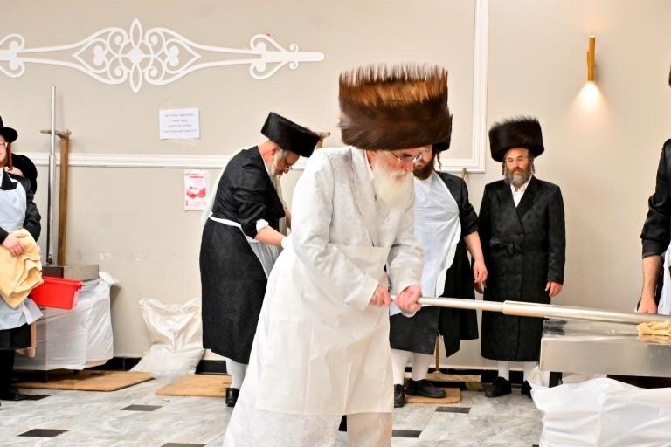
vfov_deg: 24.1
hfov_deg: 35.3
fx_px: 1044
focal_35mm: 56
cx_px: 440
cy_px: 284
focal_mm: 28
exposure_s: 1/160
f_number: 5.6
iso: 1250
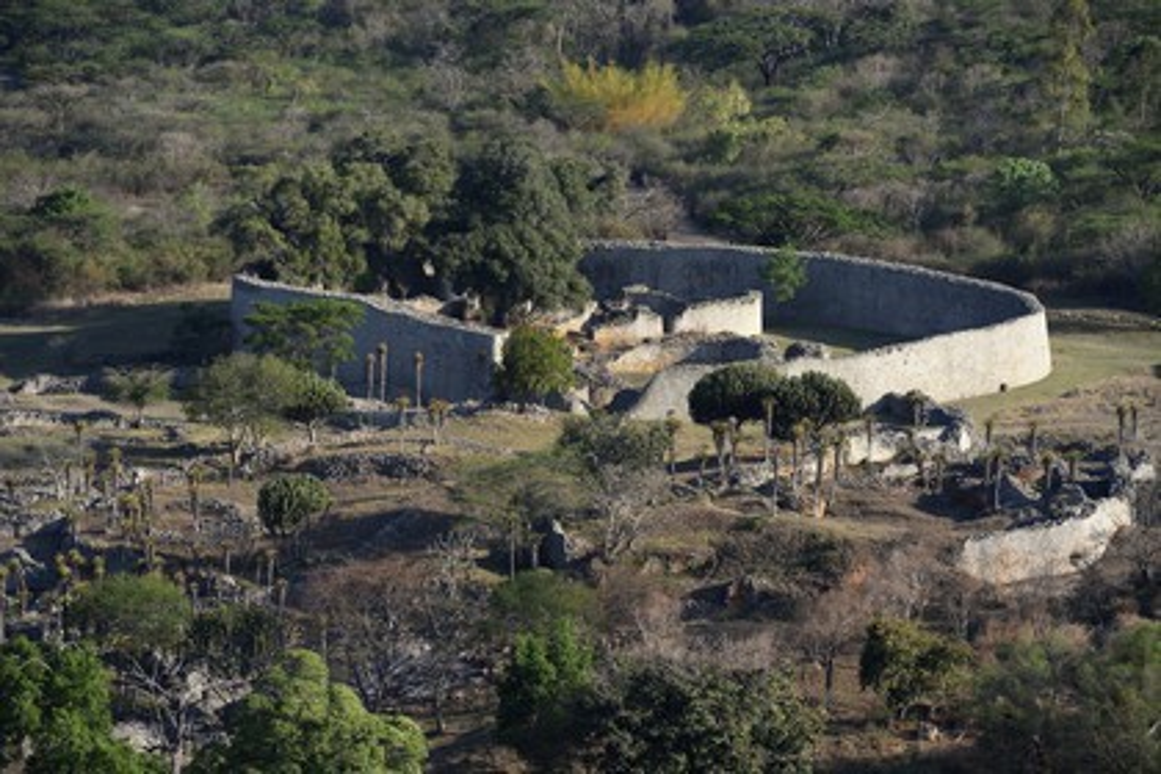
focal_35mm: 200
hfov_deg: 10.3
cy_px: 387
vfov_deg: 6.9
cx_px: 580
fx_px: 6449
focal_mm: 200
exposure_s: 1/250
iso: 200
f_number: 9
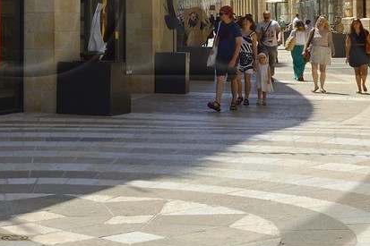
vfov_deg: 10.8
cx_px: 142
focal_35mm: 124
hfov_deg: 16.5
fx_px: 1274
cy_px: -70
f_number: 13
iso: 200
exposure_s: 1/200
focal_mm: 32
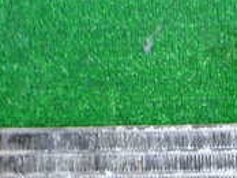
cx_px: 268
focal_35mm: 86
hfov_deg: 21.4
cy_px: 238
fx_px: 590
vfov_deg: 16.2
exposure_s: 1/60
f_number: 2
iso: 200
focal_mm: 4.5
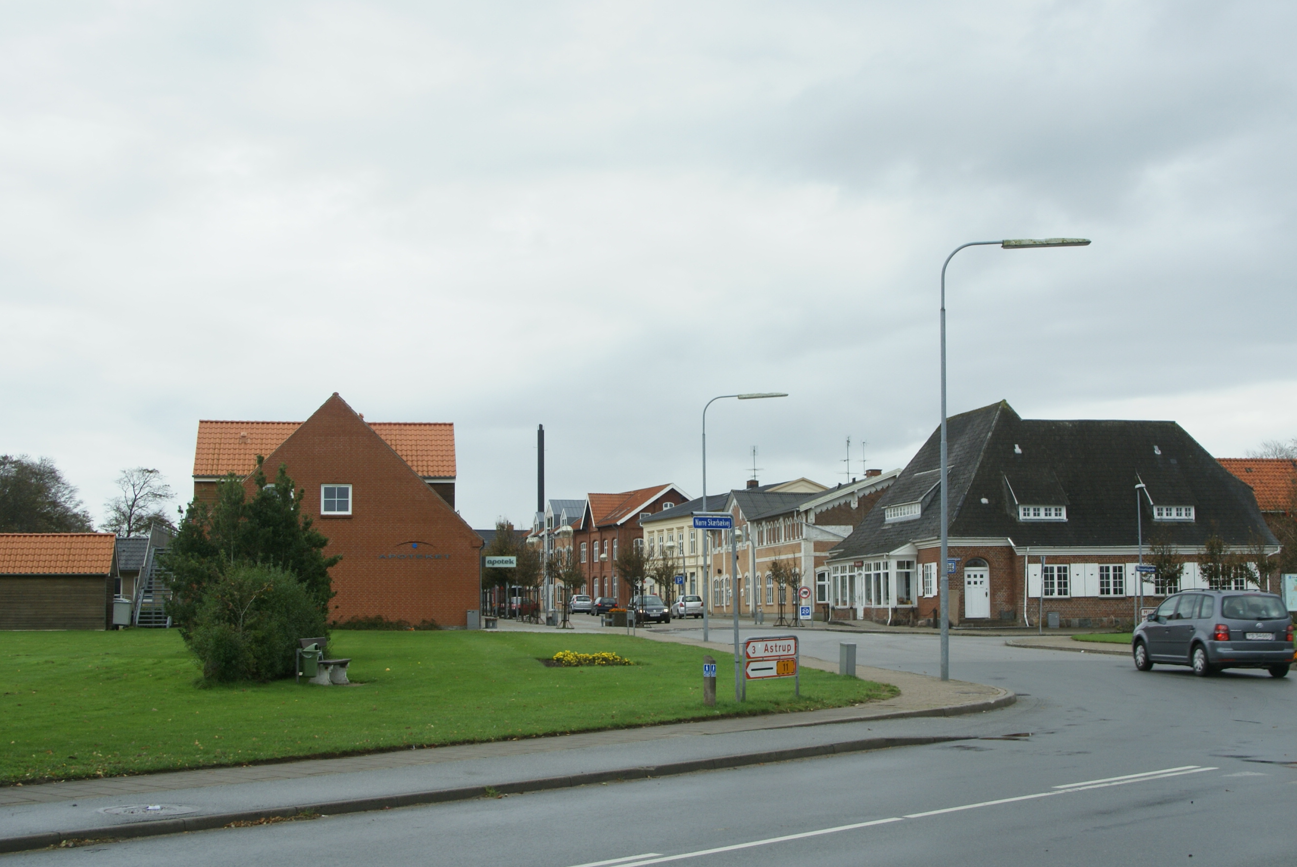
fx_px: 1659
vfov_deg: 29.3
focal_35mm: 46
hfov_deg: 42.7
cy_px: 426
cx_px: 700
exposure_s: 1/80
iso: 100
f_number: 10
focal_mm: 28
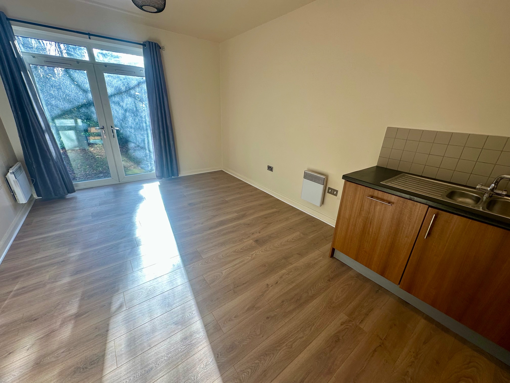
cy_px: 192
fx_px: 206
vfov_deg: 85.7
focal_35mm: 14
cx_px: 255
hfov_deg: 102.1
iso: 40
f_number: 2.2
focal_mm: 2.22
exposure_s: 1/99
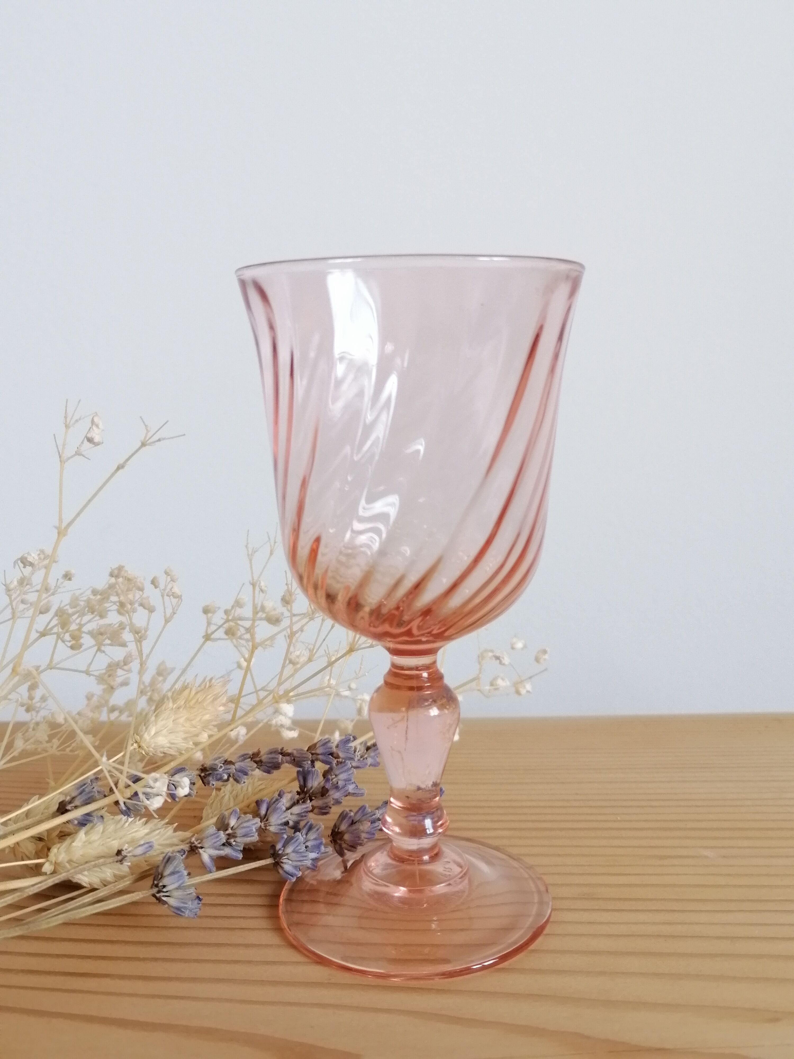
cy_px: 530
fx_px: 1009
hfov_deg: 42.9
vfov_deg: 55.4
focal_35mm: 33
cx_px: 397
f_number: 1.8
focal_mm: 5.4
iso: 160
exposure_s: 1/33.3
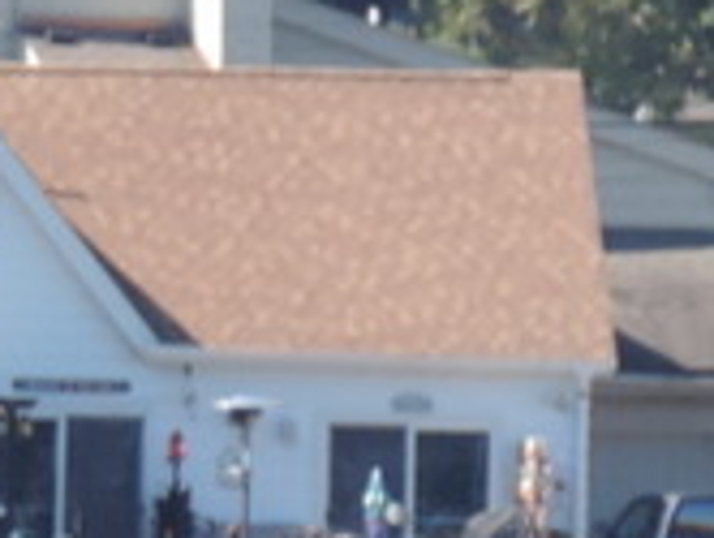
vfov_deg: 0.6
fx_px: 55359
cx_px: -542
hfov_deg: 0.7
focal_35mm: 2680
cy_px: 146
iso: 110
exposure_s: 1/250
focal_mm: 77.5
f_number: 4.9
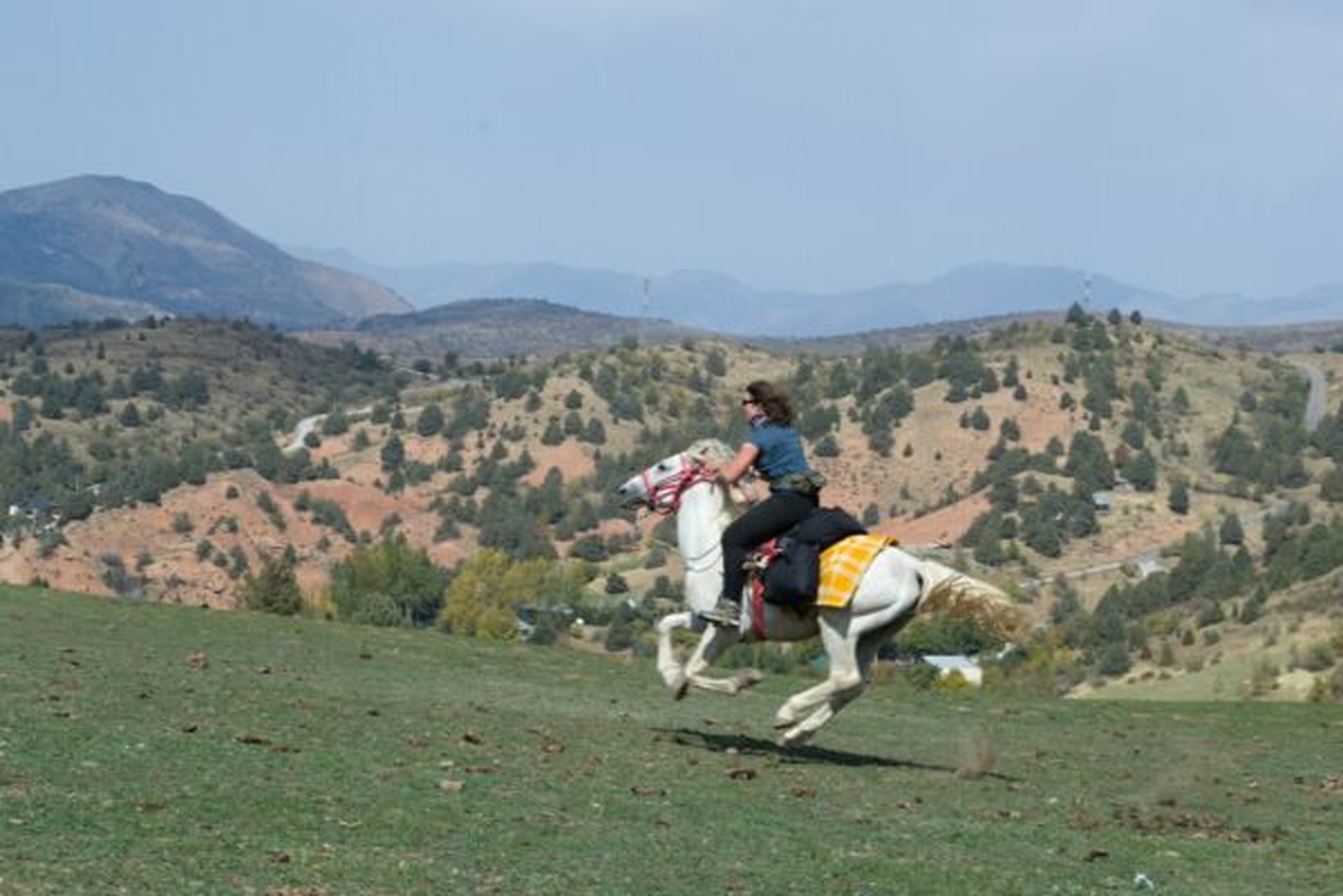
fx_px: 2910
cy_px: 448
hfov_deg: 26.0
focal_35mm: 78
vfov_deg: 17.5
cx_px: 672
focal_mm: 52
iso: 400
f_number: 11
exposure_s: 1/320
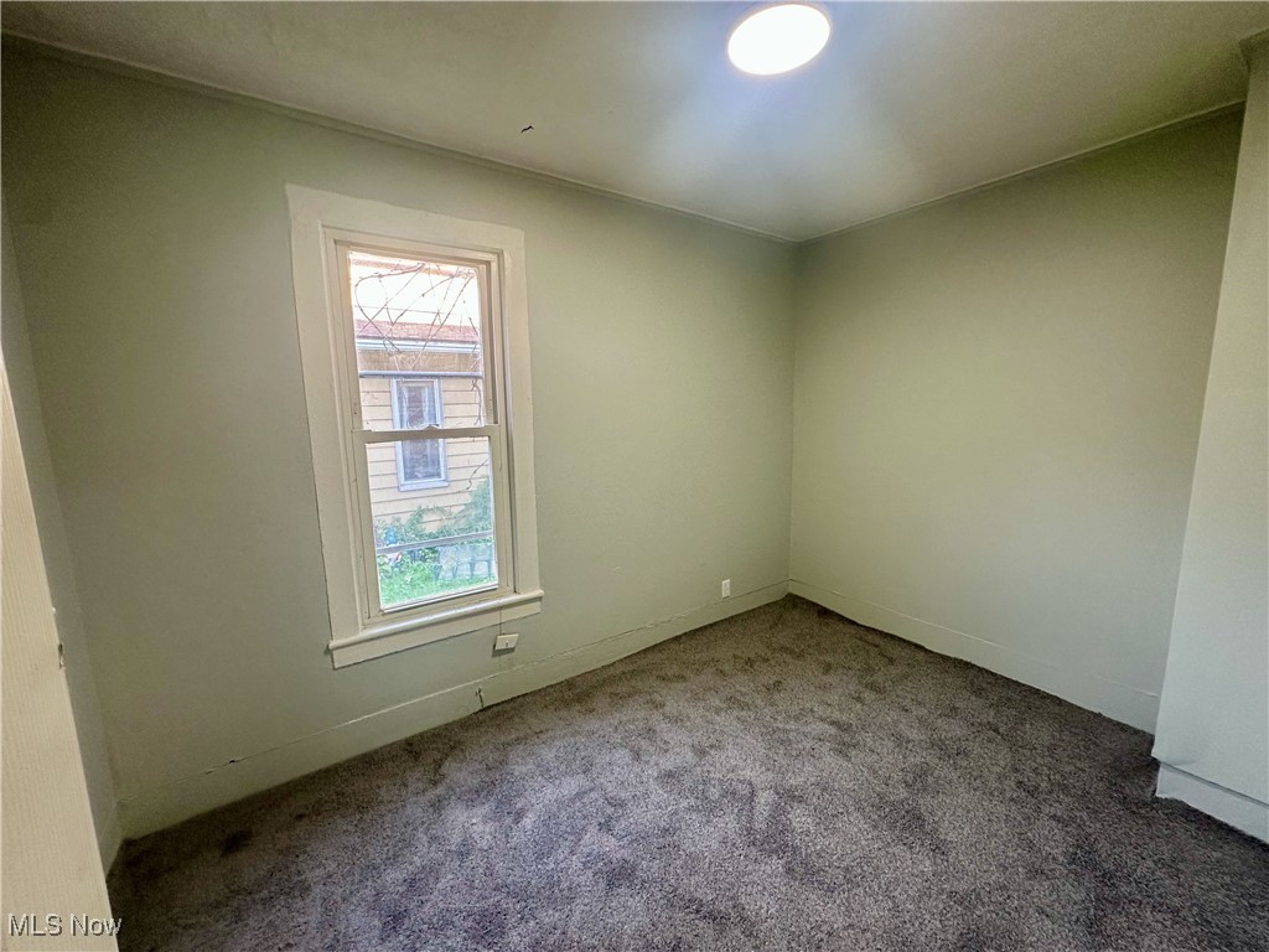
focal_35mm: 14
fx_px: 513
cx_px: 634
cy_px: 476
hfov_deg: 102.1
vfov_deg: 85.7
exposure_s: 1/120
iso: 160
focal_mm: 2.22
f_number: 2.2
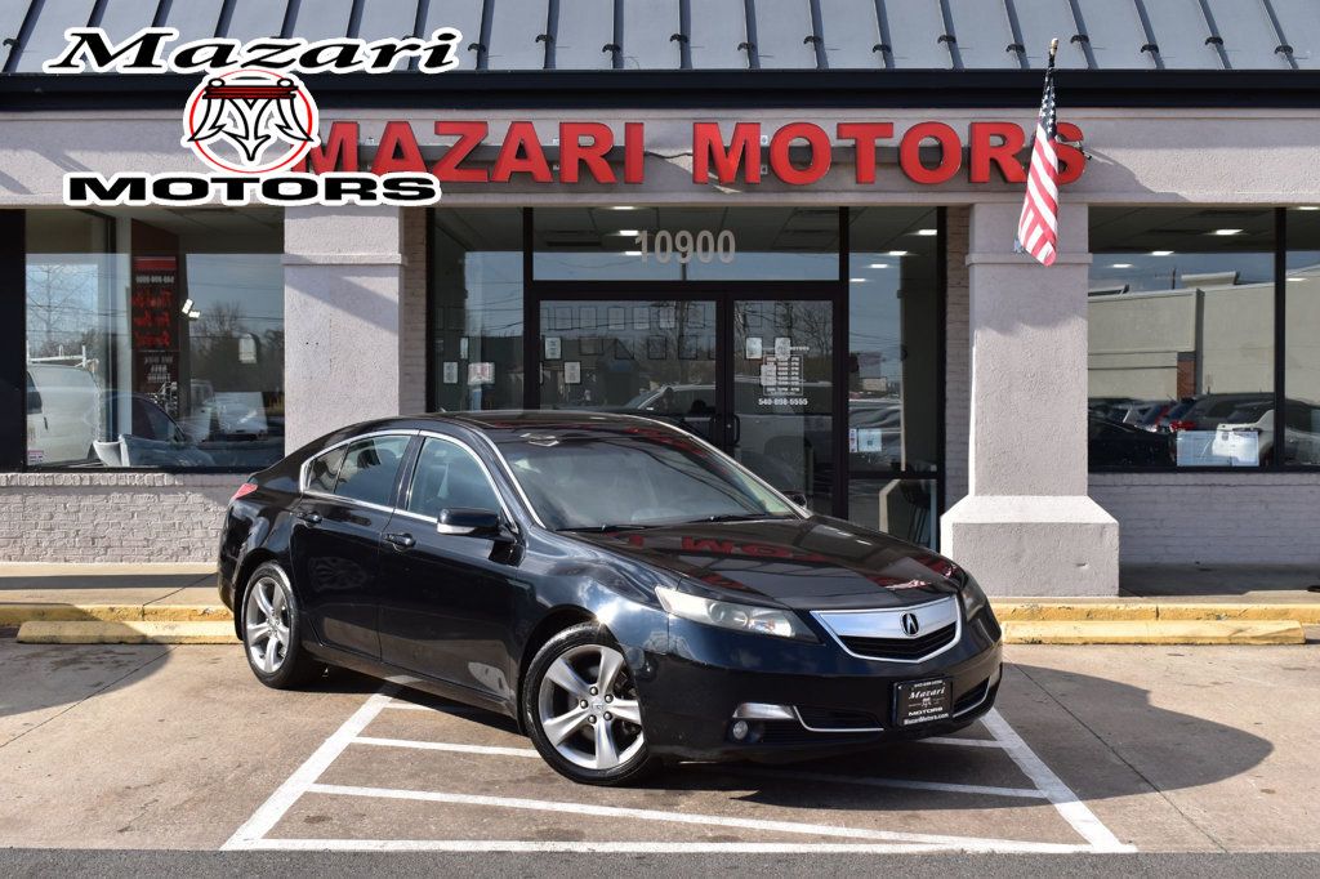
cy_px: 440
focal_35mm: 48
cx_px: 660
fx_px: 1759
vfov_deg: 28.1
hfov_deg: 41.1
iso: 400
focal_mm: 32
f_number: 11
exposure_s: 1/400
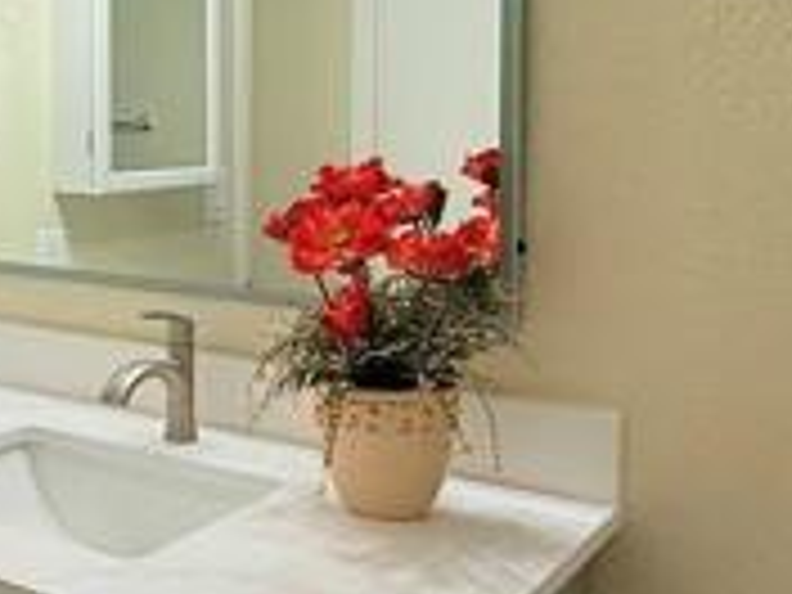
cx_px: 180
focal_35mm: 51
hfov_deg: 36.4
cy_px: 166
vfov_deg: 28.2
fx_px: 1167
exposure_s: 1/120
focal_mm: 2.22
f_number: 2.2
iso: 200
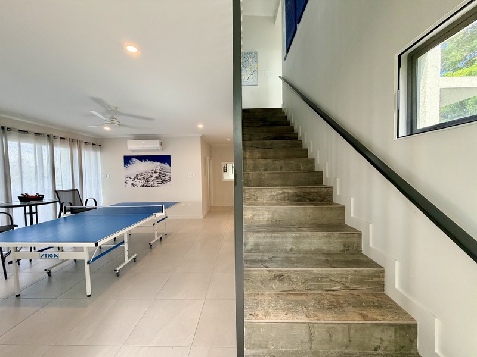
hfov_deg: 102.1
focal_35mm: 14
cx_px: 238
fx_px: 193
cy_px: 178
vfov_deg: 85.7
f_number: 2.2
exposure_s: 1/100
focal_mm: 2.22
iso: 160
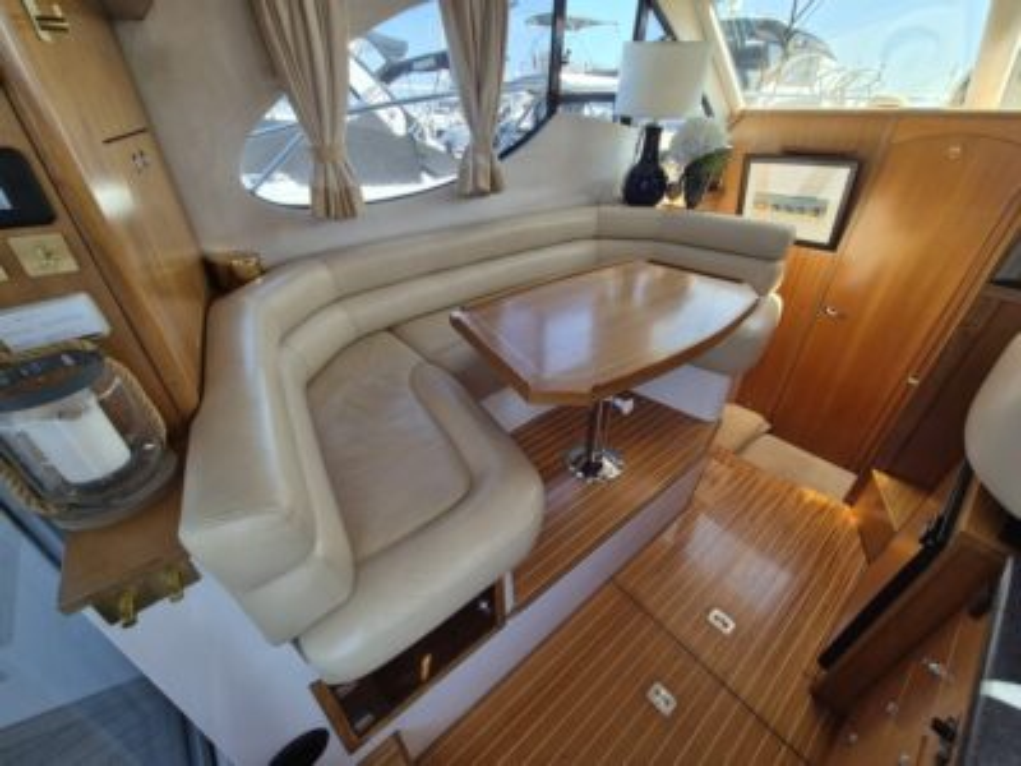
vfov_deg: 89.9
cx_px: 510
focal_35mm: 13
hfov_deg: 106.2
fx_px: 383
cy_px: 383
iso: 50
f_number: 2.2
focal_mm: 2.2
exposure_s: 1/299
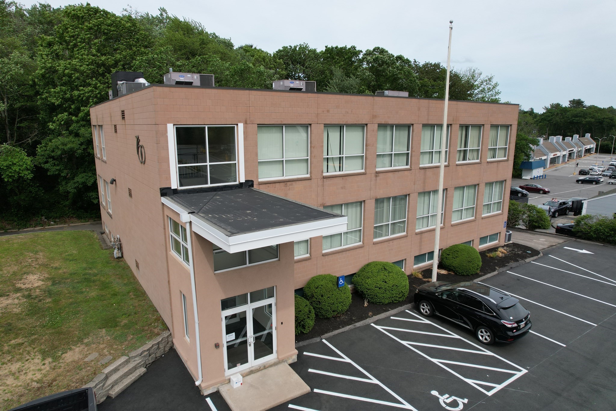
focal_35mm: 22
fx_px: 376
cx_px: 308
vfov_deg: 57.2
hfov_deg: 78.6
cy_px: 206
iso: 120
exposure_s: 1/200
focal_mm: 8.38
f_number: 2.8
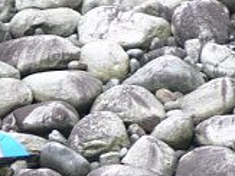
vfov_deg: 1.4
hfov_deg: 1.9
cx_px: 7
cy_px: 203
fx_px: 6981
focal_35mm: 1029
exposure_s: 1/80
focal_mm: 88.8
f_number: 4
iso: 80
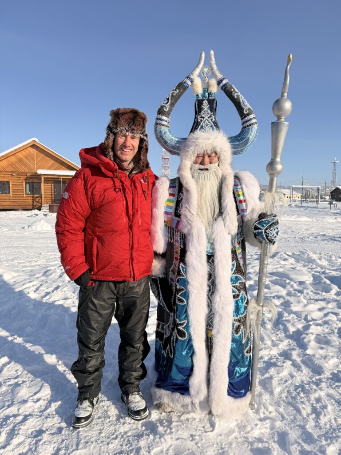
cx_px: 170
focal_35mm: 24
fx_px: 315
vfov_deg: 71.6
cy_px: 228
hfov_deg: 56.8
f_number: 1.78
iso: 80
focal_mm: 6.76
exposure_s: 1/9091
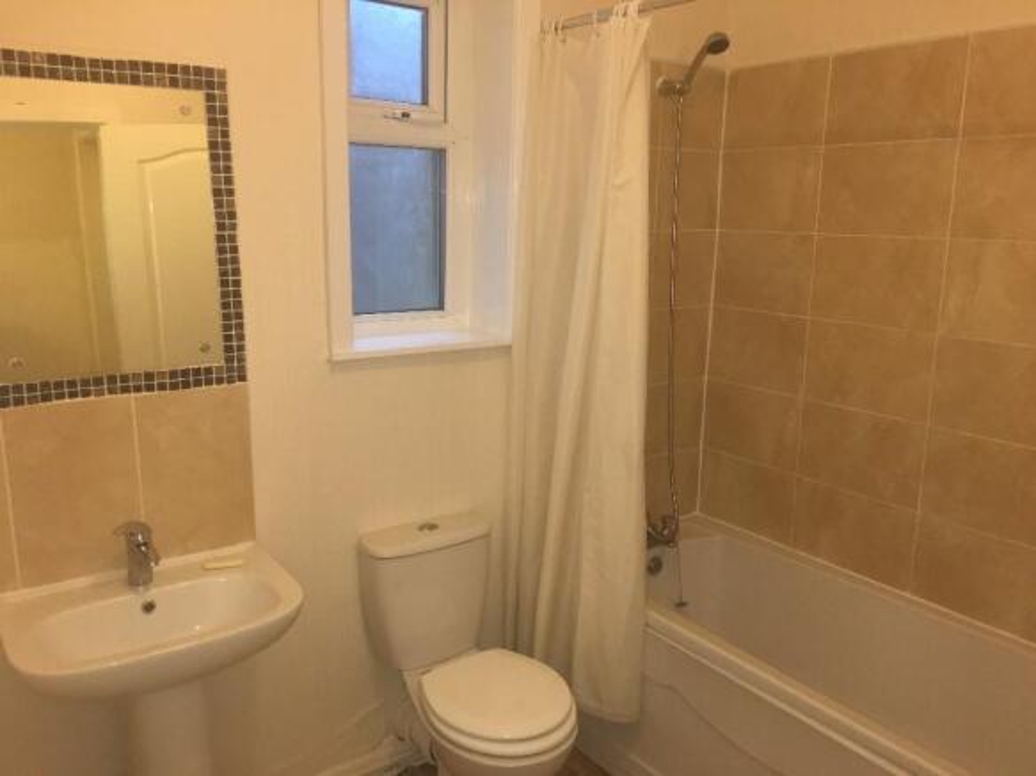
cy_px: 388
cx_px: 518
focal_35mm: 29
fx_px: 868
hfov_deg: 61.7
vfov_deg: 48.2
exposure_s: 1/33
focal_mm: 4.15
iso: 125
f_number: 2.2
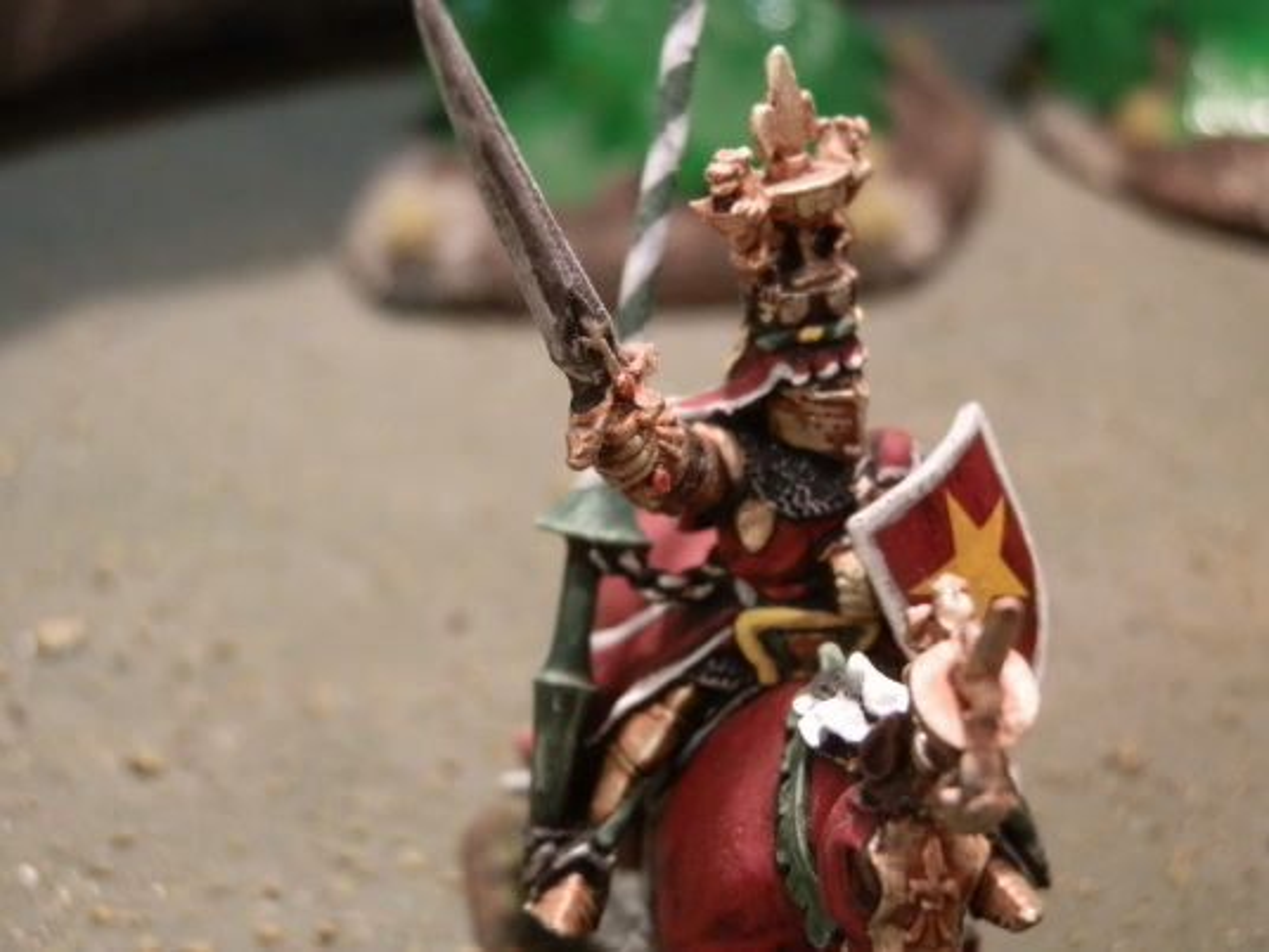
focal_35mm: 61
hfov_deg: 31.7
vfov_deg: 24.0
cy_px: 476
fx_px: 2236
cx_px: 634
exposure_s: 1/40
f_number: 3.7
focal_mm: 10.99
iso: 400
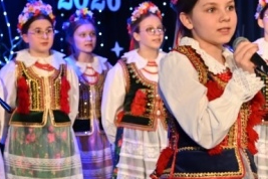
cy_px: 89
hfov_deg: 15.5
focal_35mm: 132
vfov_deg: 10.4
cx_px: 136
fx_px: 983
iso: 800
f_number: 2.8
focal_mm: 44
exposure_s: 1/125
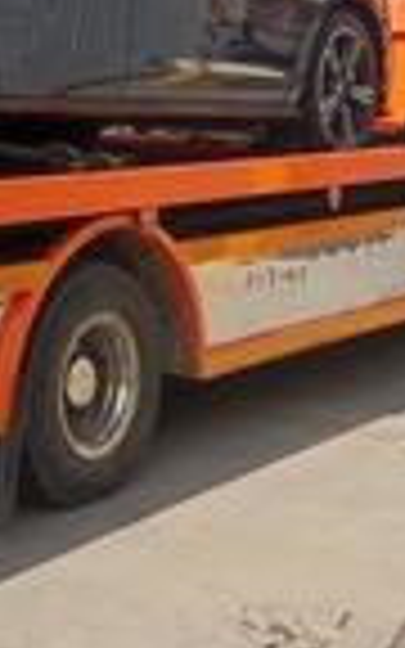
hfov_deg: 15.0
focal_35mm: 84
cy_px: 0
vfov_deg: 23.6
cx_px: -97
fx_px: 1483
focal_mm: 4.7
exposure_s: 1/334
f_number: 1.79
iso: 50
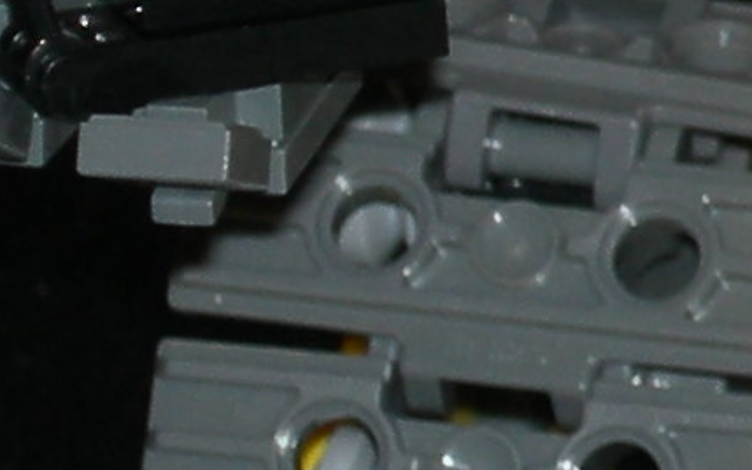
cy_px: -175
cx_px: 1713
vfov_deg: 1.9
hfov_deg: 3.0
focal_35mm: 705
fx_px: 14447
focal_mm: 23
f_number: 4.8
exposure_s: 1/120
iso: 64
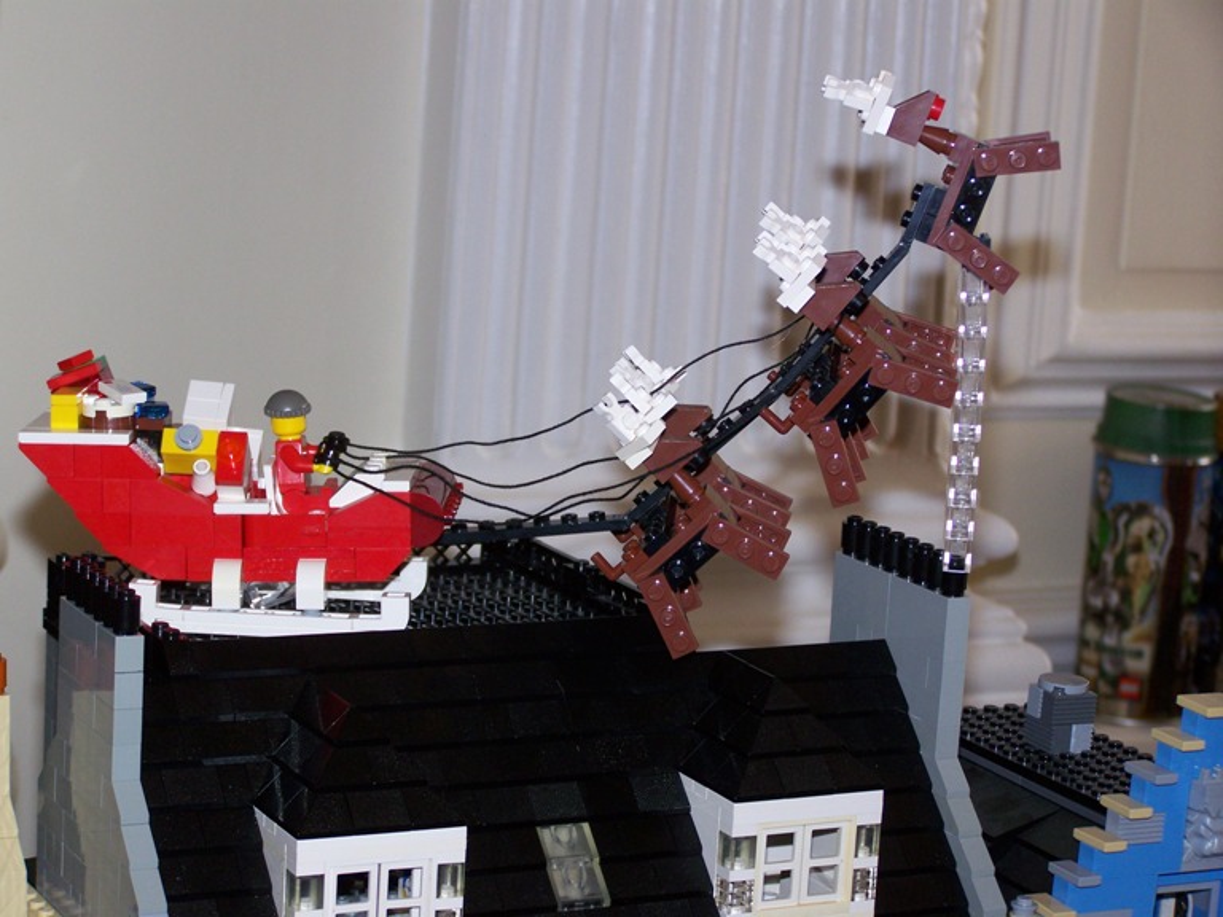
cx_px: 612
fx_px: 3321
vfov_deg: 15.7
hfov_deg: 20.9
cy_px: 458
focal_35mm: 94
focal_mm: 15.6
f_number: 3.2
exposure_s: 1/80
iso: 80
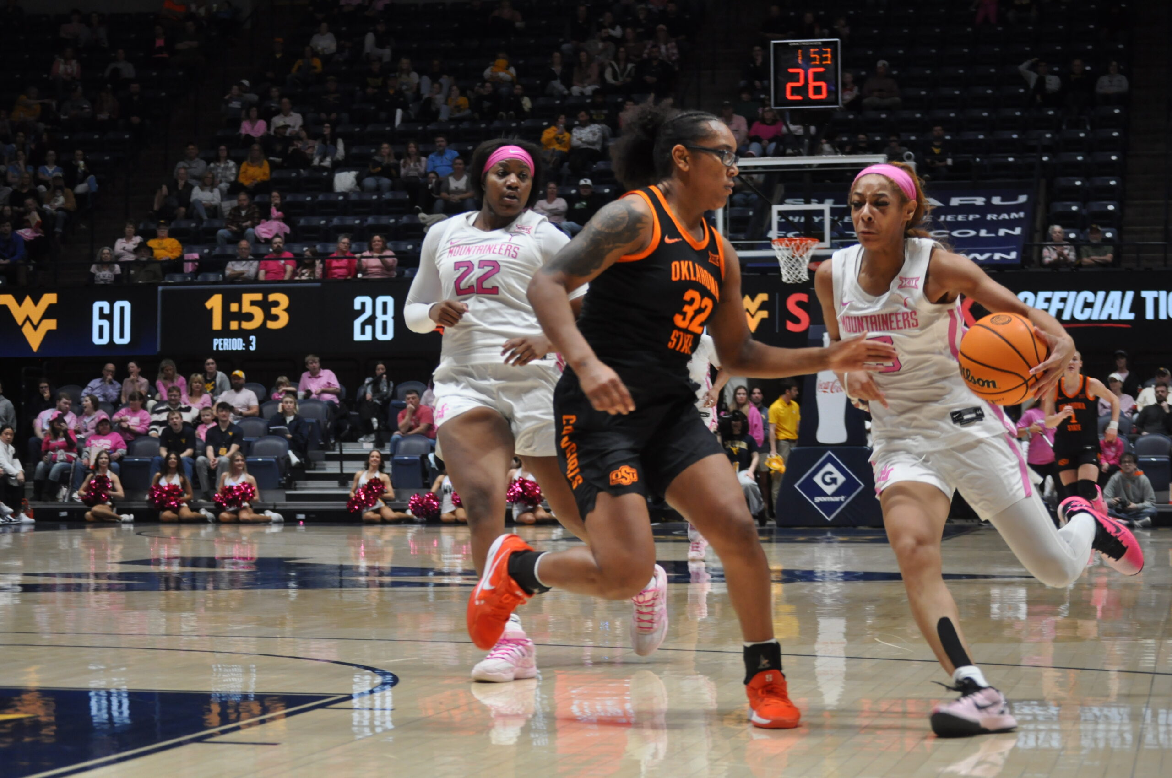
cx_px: 586
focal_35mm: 82
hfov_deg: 24.6
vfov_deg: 16.5
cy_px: 389
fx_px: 2682
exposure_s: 1/500
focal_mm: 55
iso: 1100
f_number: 4
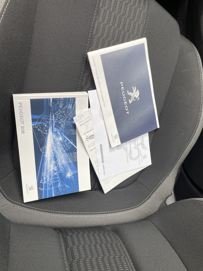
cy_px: 136
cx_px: 102
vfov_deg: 67.3
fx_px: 203
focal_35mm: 26
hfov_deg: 53.1
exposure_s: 1/125
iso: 32
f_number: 1.6
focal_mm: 4.2
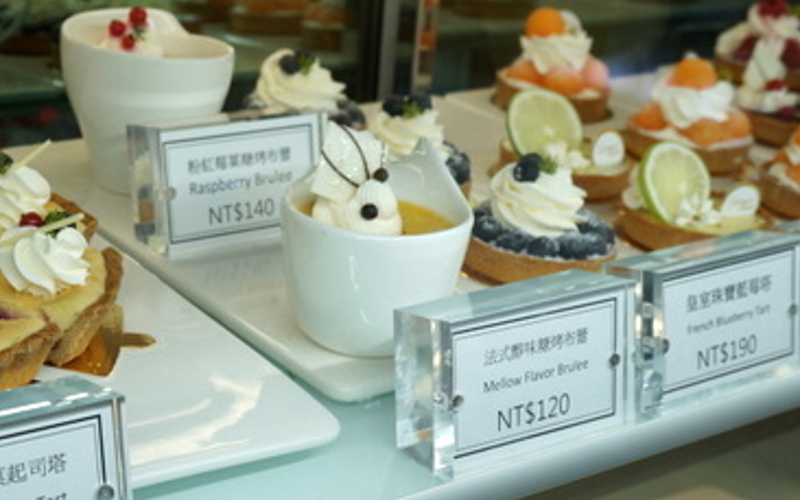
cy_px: 320
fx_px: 1396
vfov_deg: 20.3
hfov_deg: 31.6
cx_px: 238
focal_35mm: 64
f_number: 5.6
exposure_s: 1/100
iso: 200
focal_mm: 24
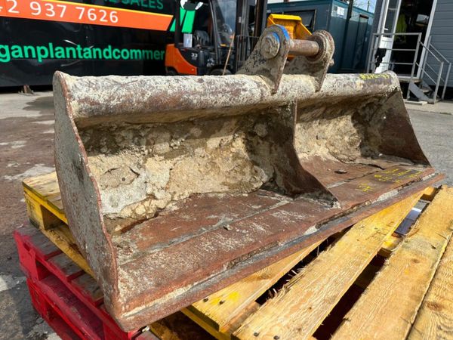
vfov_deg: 56.8
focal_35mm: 24
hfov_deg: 71.6
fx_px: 314
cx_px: 226
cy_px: 170
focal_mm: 6.86
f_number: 1.78
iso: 80
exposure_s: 1/4545
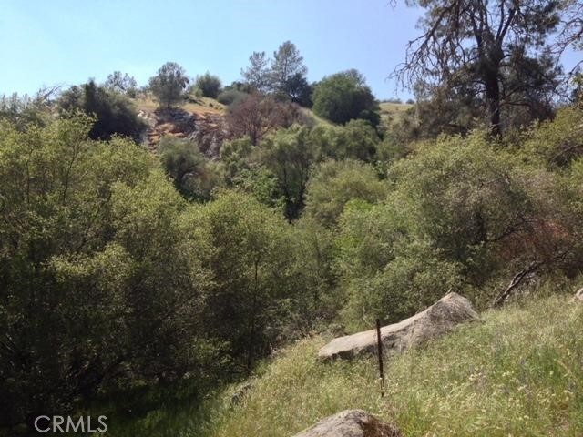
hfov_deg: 55.4
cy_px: 218
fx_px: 556
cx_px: 292
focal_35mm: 33
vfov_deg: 42.9
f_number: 2.4
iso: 50
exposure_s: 1/951
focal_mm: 4.13
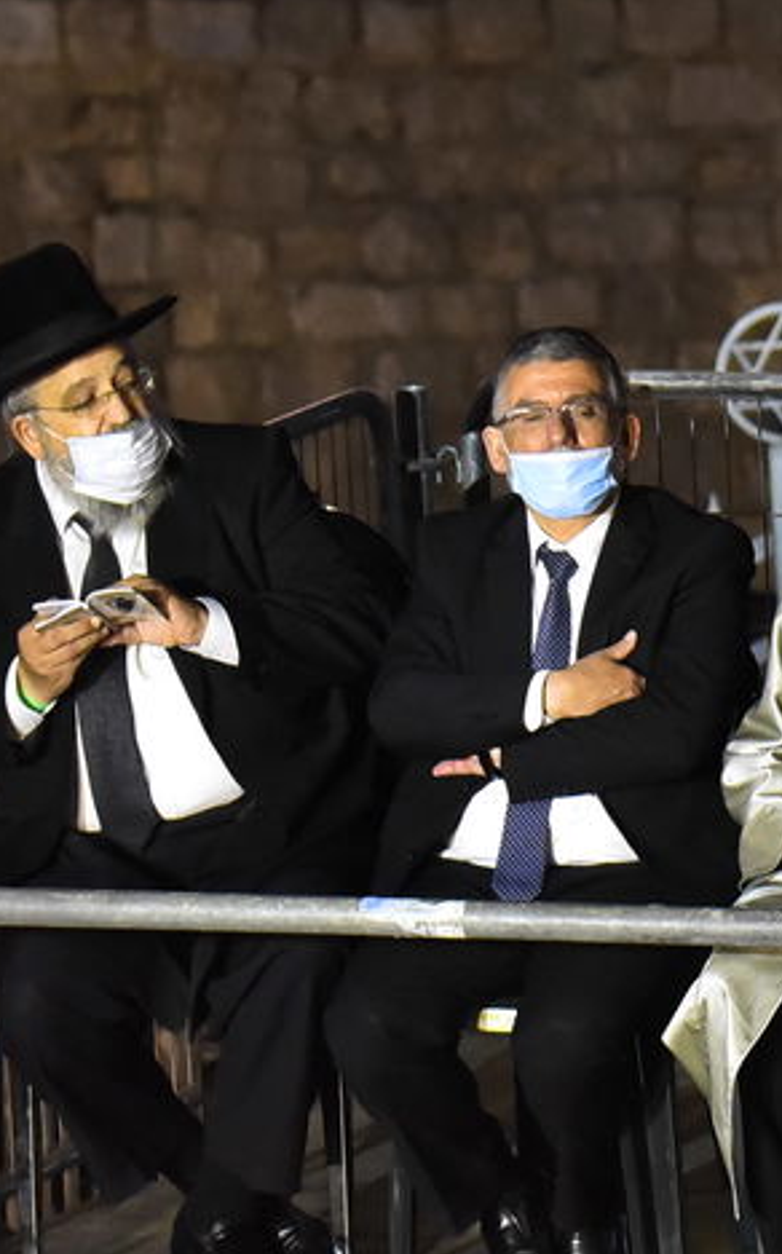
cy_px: 468
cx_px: 1516
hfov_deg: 2.4
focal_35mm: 549
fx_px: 18744
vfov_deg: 3.8
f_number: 5.6
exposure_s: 1/160
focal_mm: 180
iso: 4000
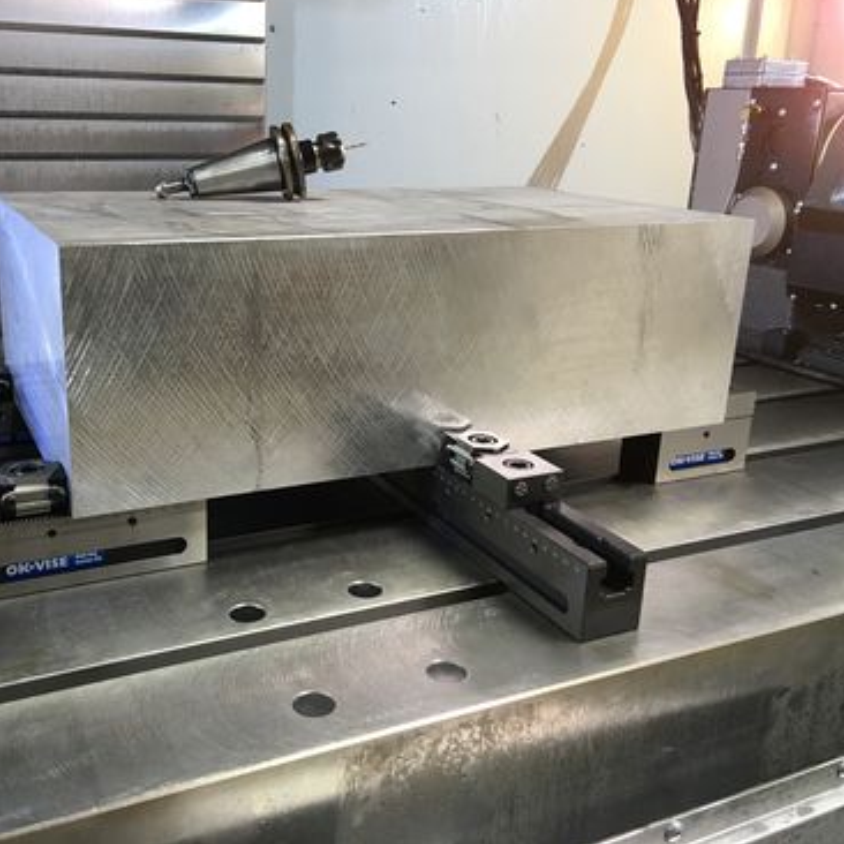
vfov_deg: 47.2
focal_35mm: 35
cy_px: 416
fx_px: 965
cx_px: 316
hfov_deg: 46.8
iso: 40
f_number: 2.2
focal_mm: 4.15
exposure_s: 1/30
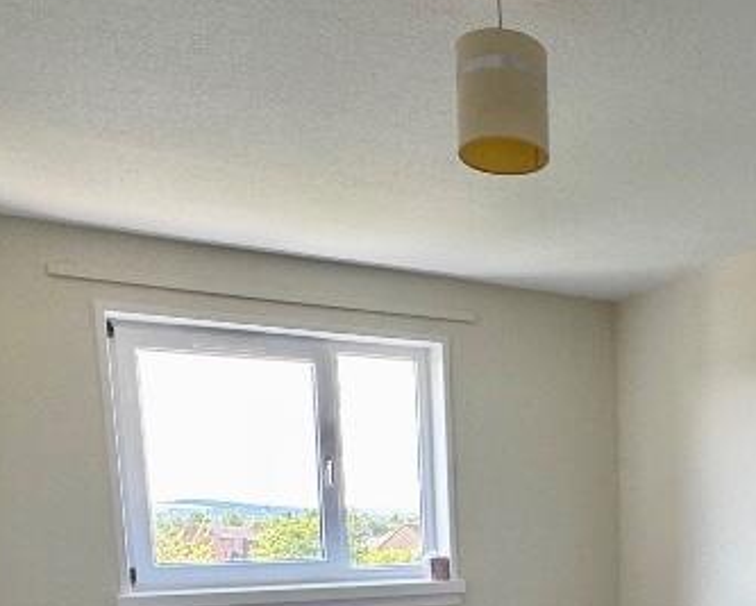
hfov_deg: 40.8
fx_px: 941
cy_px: 654
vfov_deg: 31.9
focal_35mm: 42
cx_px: 665
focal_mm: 2.22
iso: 100
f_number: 2.2
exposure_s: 1/99
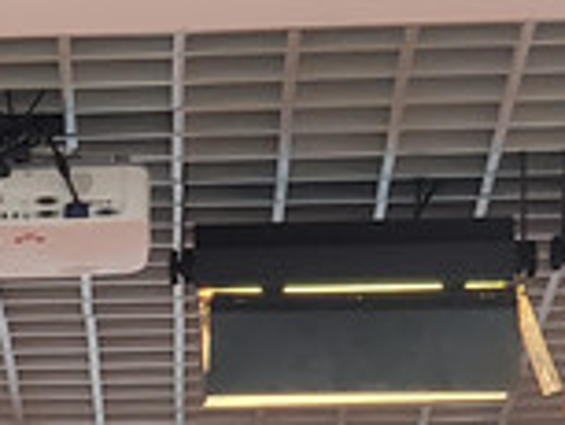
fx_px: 3447
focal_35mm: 211
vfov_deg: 6.9
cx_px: -428
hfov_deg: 9.0
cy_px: 796
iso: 200
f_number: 2.4
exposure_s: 1/33
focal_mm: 6
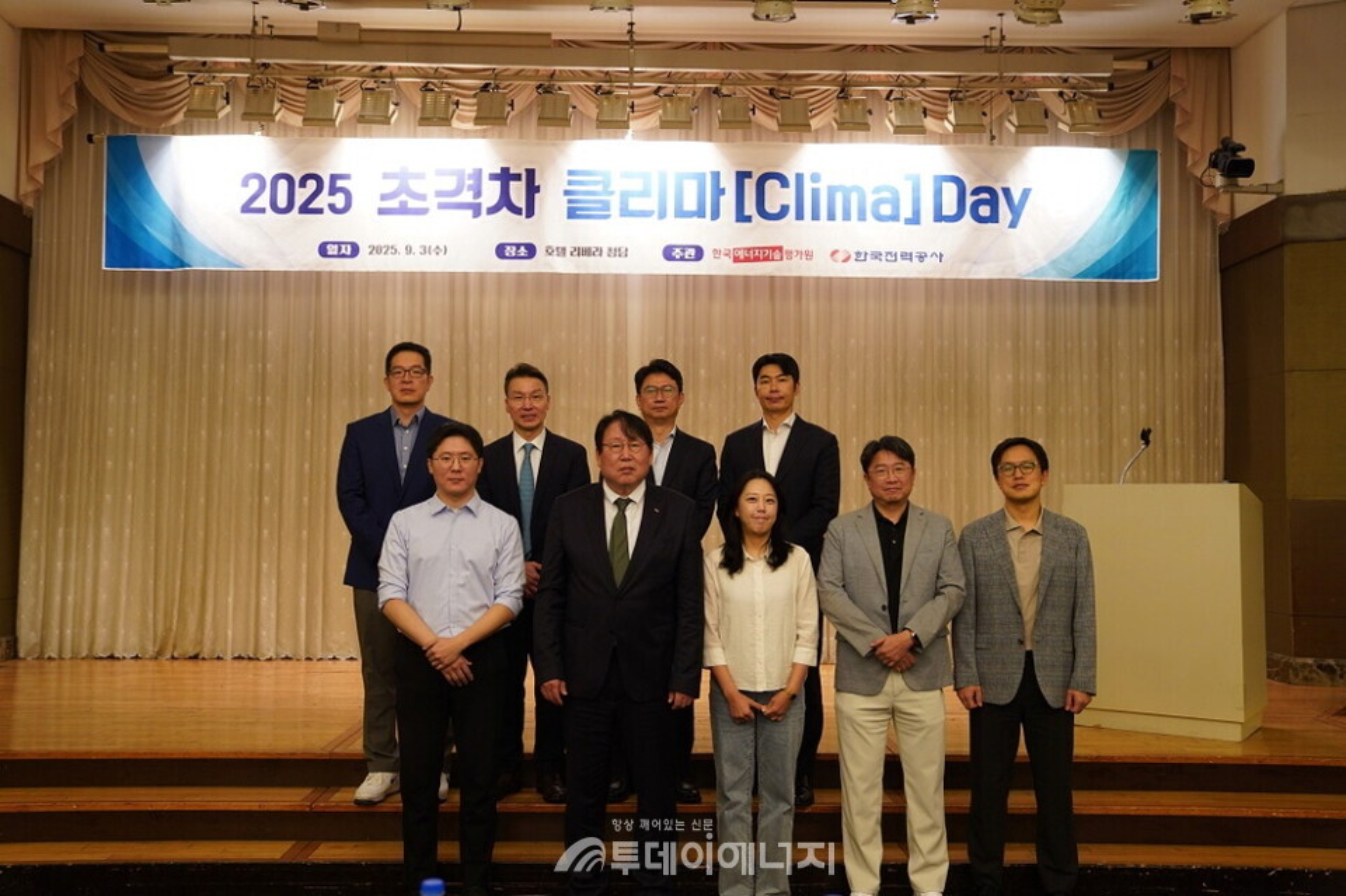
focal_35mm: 34
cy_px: 448
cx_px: 673
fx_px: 1271
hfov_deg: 55.8
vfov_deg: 38.8
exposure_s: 1/50
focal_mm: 34
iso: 800
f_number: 3.2
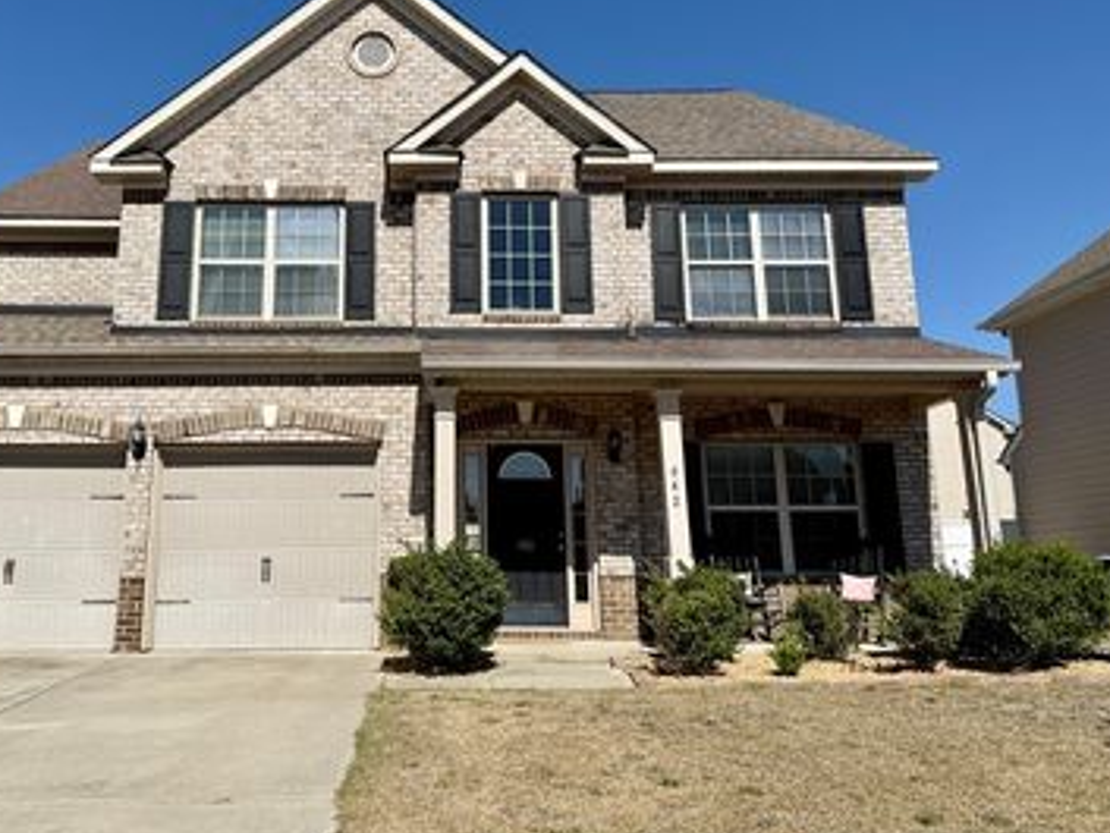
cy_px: 288
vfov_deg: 41.4
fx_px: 1091
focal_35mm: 34
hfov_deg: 53.5
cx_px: 437
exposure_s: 1/7353
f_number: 1.78
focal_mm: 6.76
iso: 80
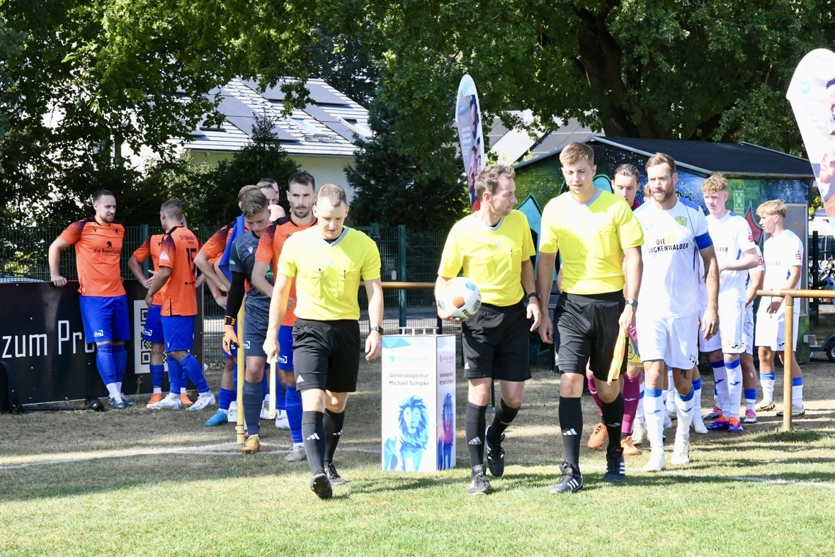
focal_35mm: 76
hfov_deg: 26.6
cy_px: 290
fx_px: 1763
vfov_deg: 17.9
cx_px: 438
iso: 5000
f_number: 11
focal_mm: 70
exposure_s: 1/1600
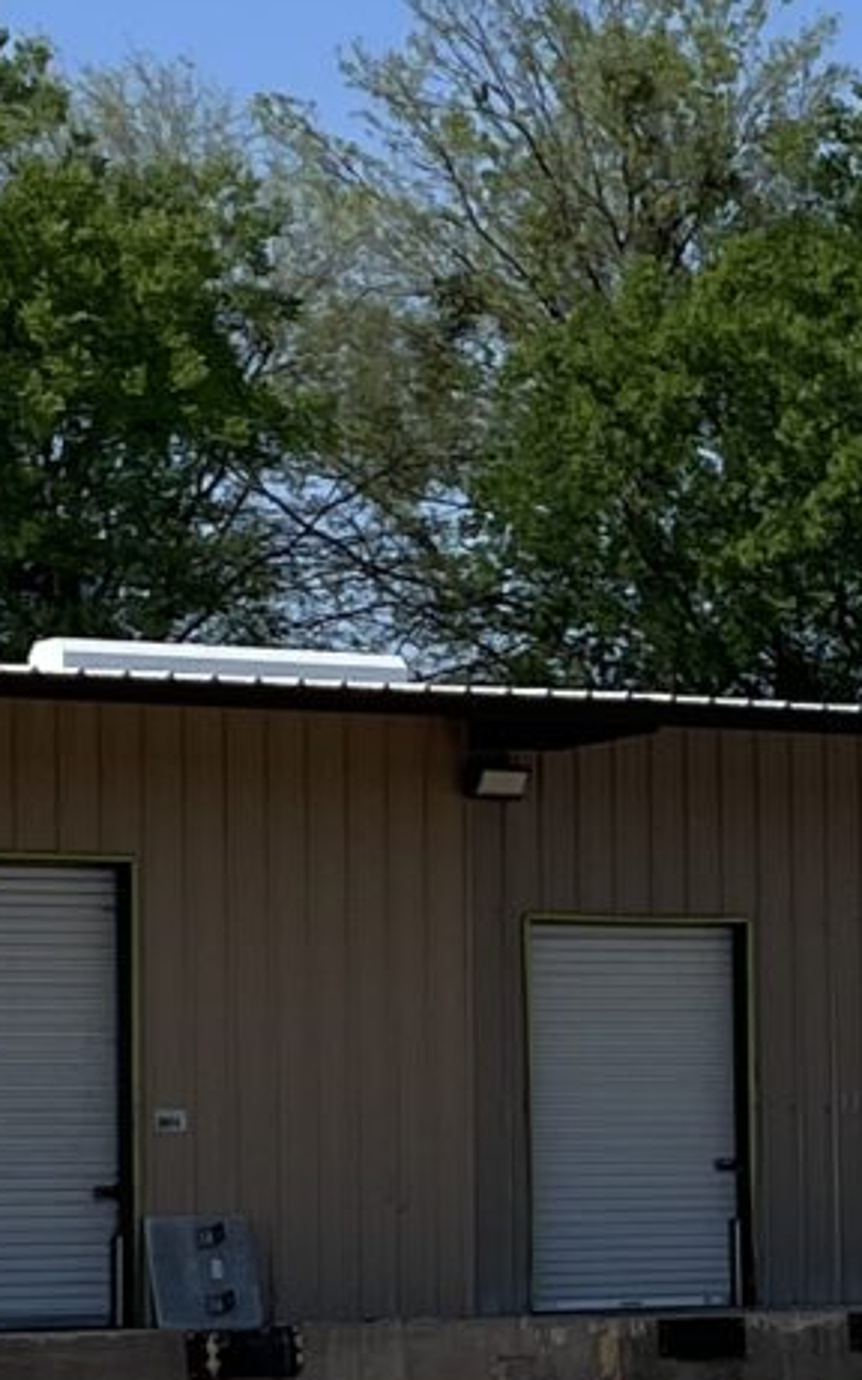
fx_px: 5753
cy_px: 802
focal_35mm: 153
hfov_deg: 8.4
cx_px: 1251
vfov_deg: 13.7
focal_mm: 4.2
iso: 32
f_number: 1.6
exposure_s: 1/5556
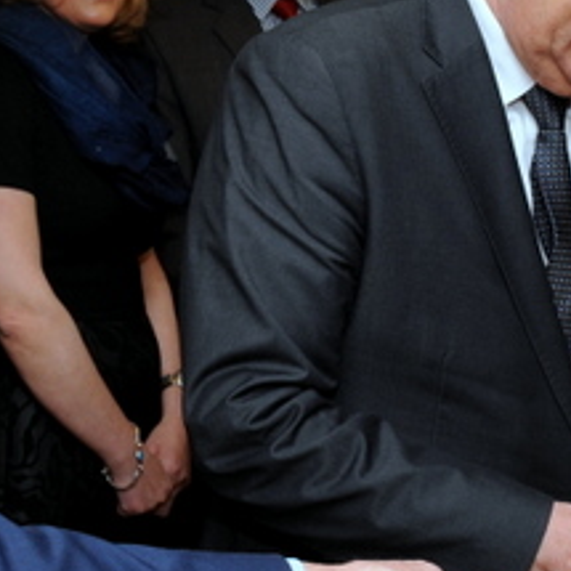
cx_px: 234
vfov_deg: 22.5
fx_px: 1418
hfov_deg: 22.7
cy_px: 127
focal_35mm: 76
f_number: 7.1
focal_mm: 24
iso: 800
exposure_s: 1/60
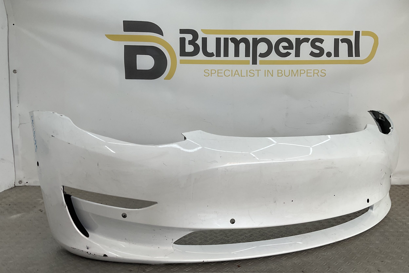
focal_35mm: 31
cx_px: 210
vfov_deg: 42.3
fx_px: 352
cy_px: 151
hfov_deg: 60.3
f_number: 1.8
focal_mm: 3
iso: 16
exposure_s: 1/524
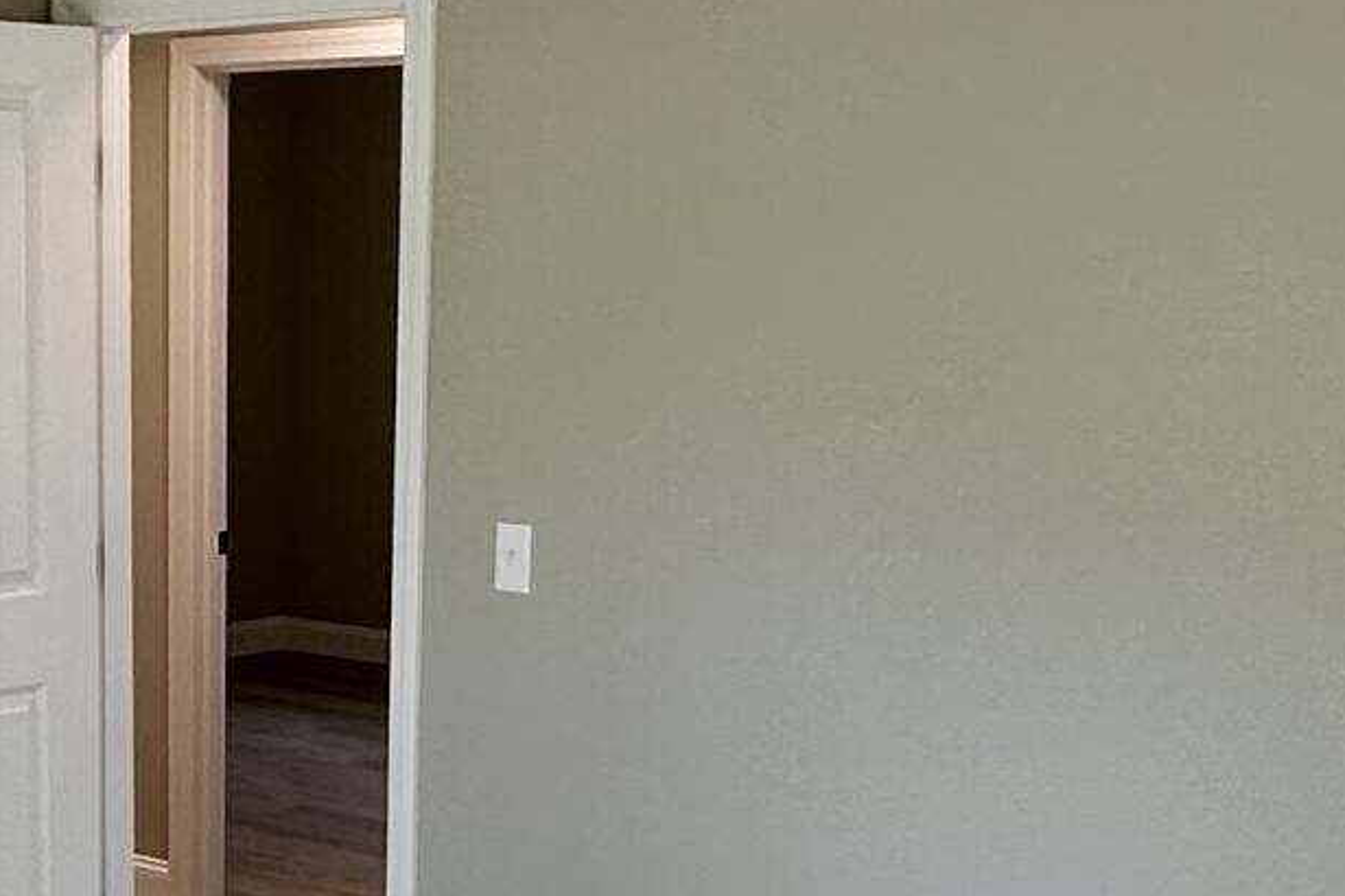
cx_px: 232
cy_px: 804
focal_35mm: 71
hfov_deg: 27.8
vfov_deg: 18.9
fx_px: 2652
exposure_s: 1/99
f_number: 2.2
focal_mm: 2.22
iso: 80
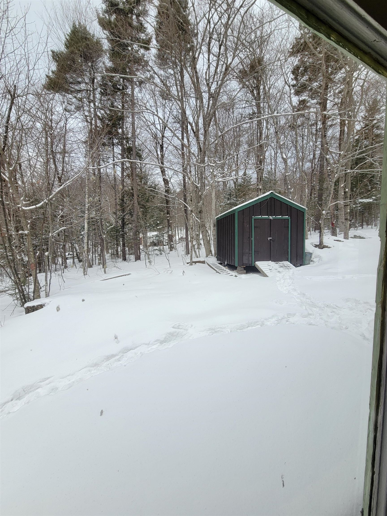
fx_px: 194
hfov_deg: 89.9
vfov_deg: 106.2
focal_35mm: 13
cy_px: 258
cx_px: 194
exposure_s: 1/526
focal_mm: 2.2
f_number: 2.2
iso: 50
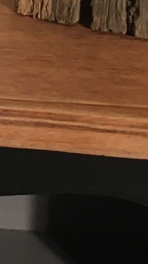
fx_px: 1694
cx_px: -171
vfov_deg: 8.8
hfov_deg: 4.9
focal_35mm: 243
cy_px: -34
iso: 100
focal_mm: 4.15
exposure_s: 1/33
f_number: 2.2
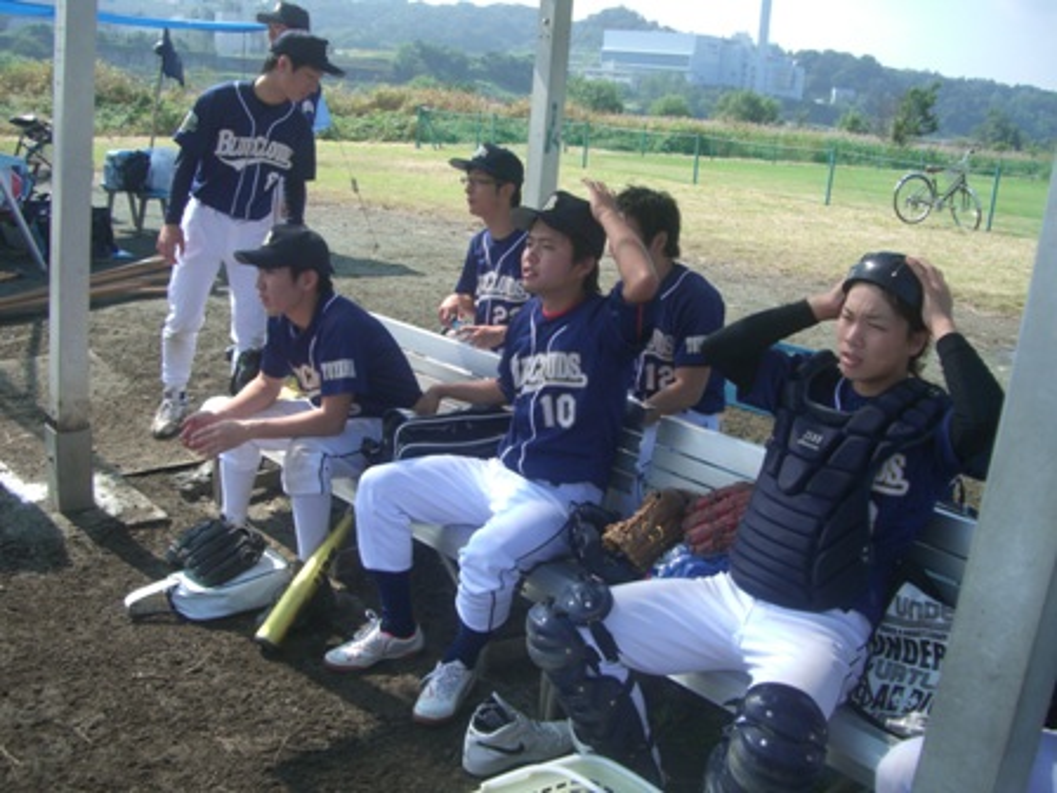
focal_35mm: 38
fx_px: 1160
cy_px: 396
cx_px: 528
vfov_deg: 37.7
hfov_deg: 49.0
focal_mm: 7.9
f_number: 2.8
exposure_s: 1/500
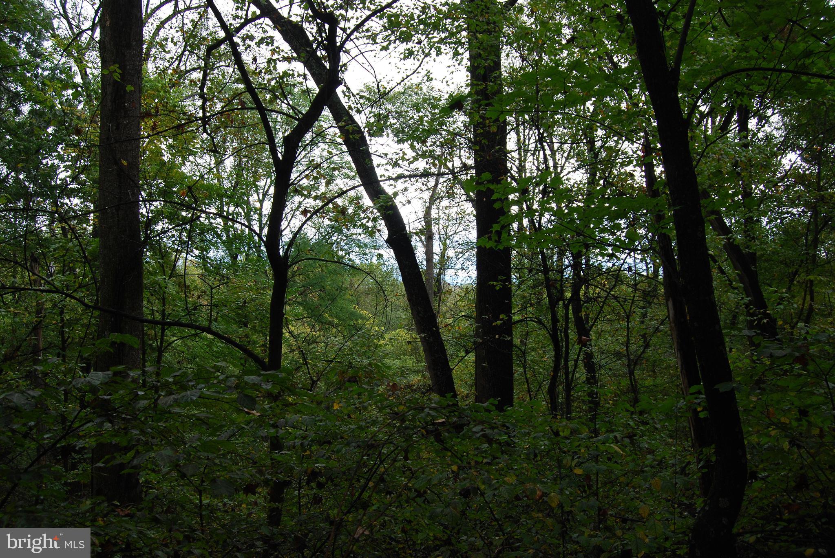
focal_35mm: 33
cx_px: 418
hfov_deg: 57.2
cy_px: 279
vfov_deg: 40.1
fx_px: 766
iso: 200
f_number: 6.3
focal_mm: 22
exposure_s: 1/60
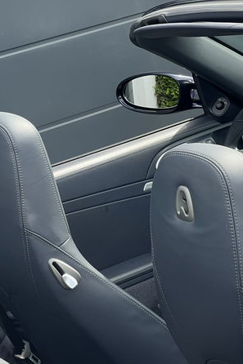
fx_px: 1398
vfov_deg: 14.9
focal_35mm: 138
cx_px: 243
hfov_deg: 9.9
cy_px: 180
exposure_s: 1/114
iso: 32
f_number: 2.8
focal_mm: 9
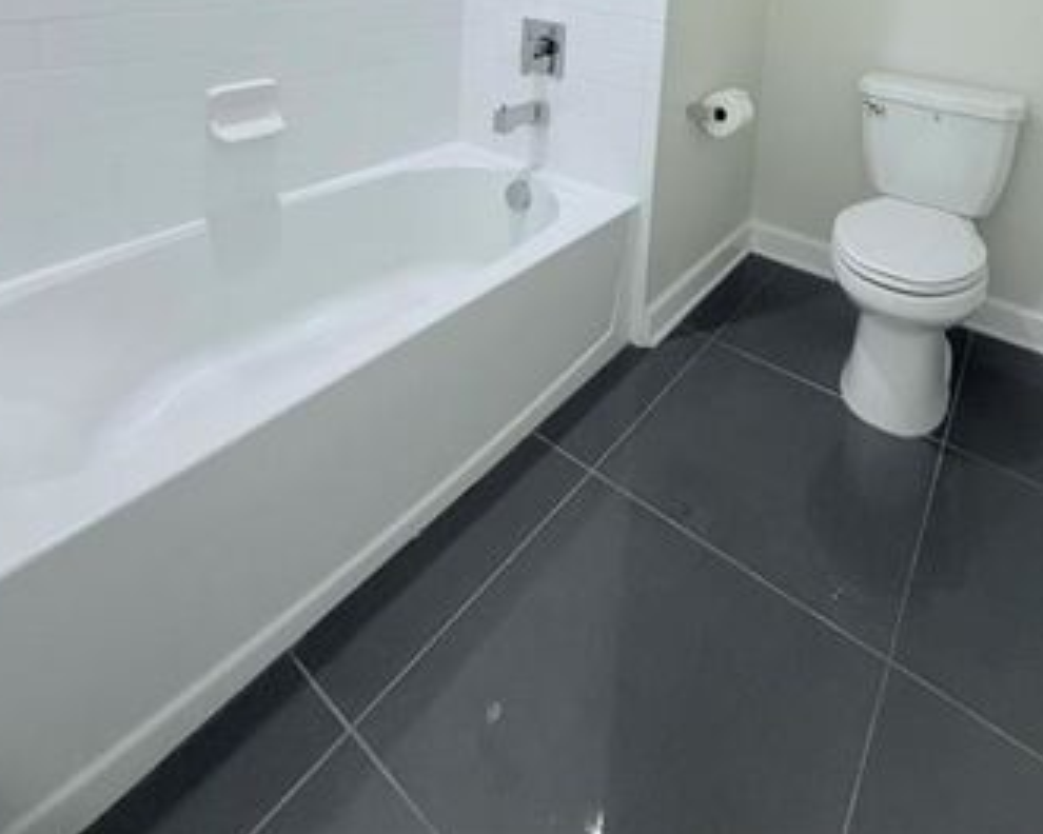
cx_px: 583
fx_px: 679
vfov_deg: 50.7
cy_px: -3
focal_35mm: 22
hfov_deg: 74.8
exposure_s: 1/60
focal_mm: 2.22
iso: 160
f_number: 2.2
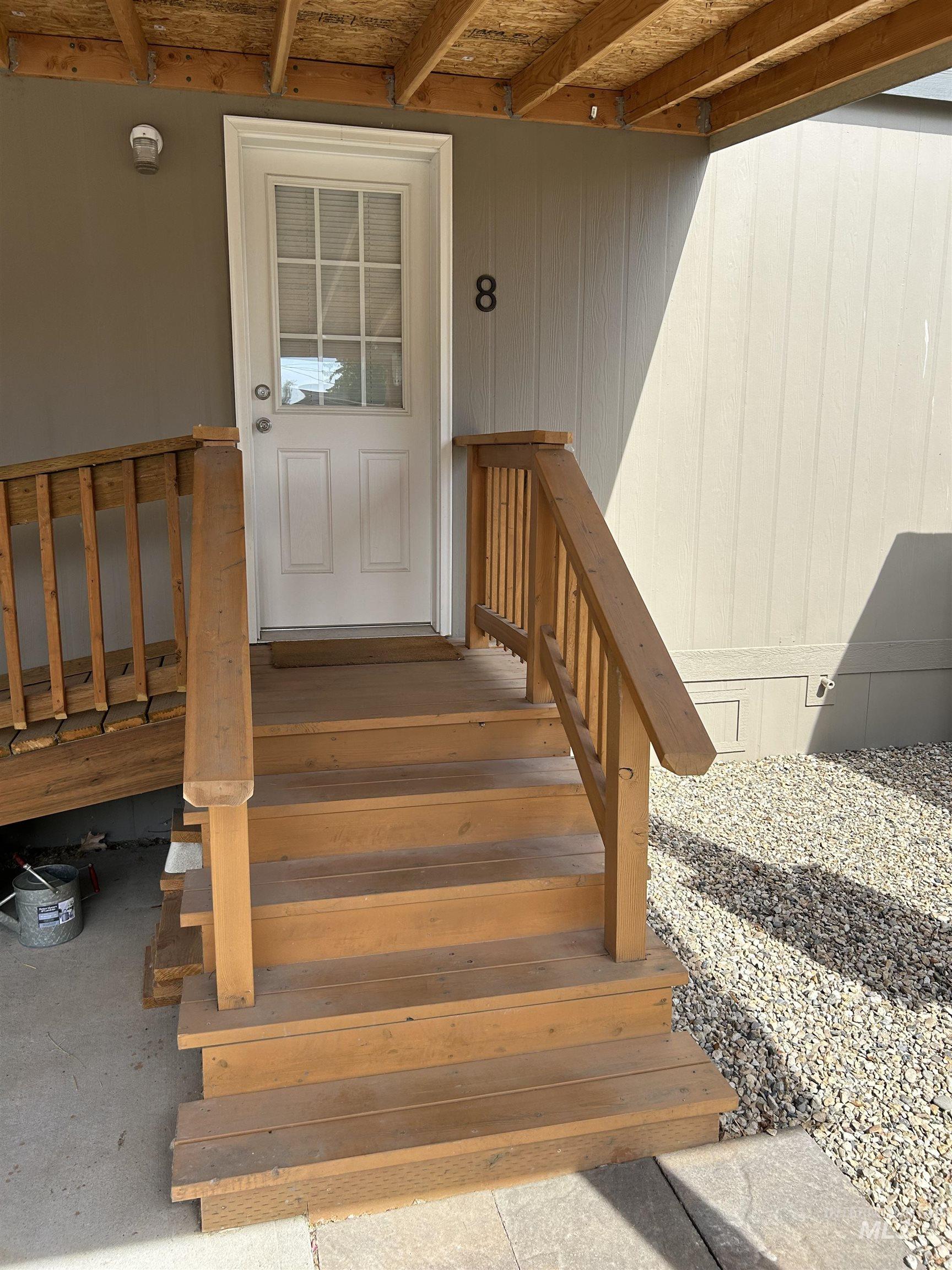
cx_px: 476
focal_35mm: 26
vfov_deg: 67.3
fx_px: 953
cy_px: 635
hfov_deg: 53.1
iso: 50
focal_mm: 5.7
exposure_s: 1/1266
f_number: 1.5
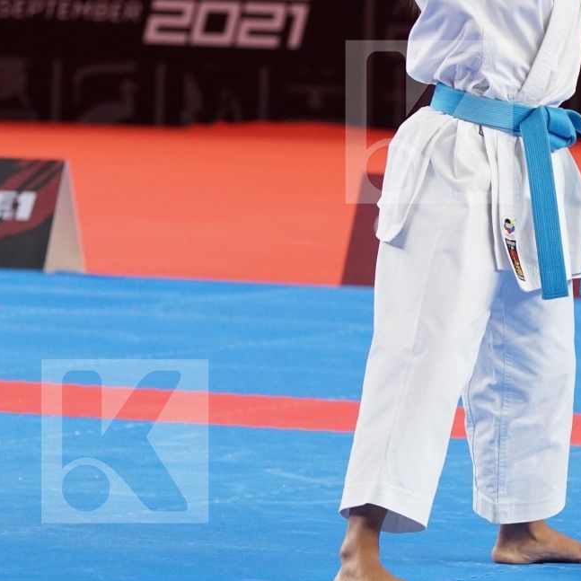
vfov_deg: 4.7
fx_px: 7067
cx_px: 734
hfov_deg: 4.7
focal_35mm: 372
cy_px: 122
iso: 800
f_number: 3.2
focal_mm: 105
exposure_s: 1/400
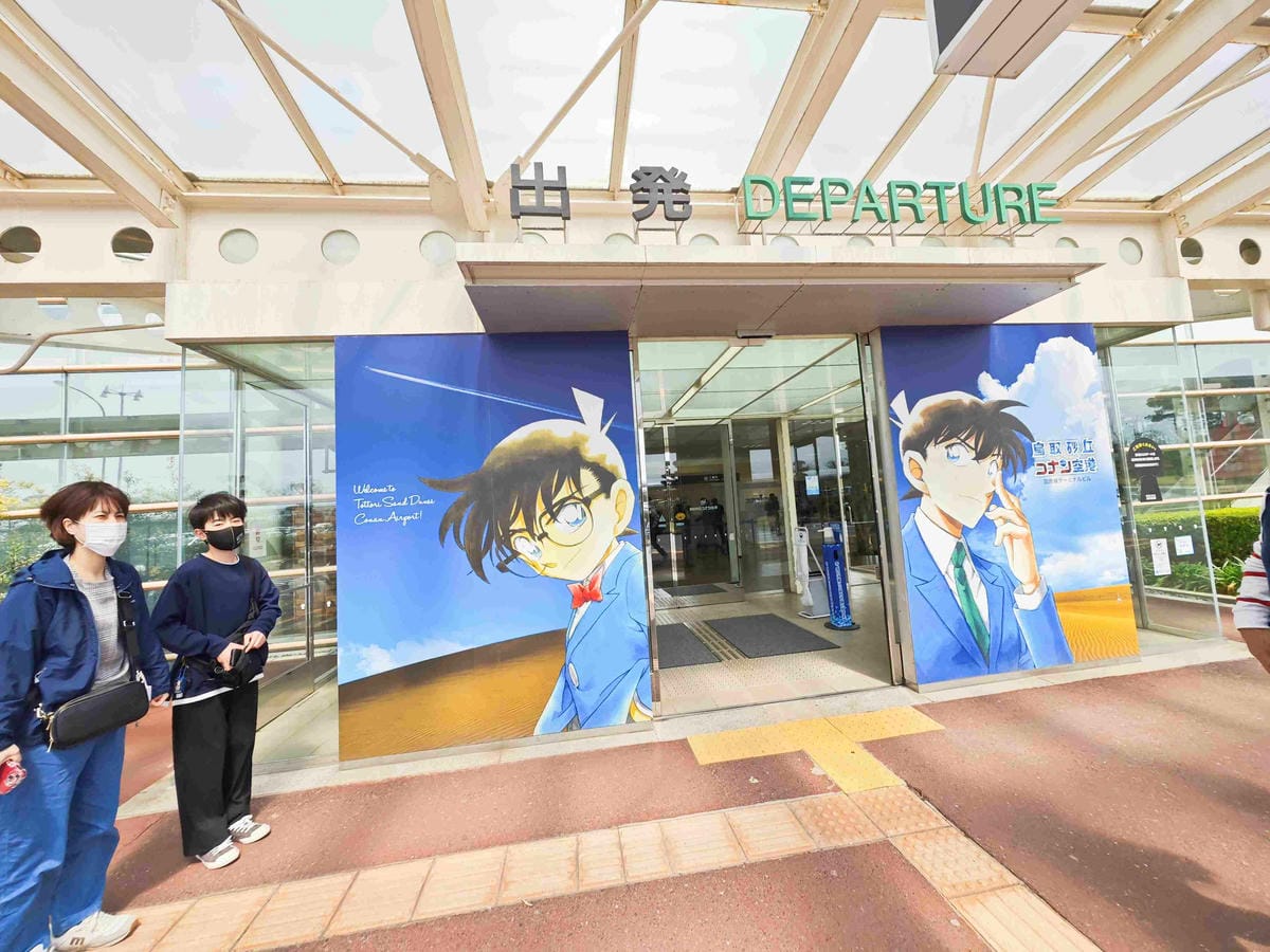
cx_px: 635
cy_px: 476
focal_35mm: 12
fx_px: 440
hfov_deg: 110.5
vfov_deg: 94.5
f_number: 1.8
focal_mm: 2.03
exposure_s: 1/1997
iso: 50
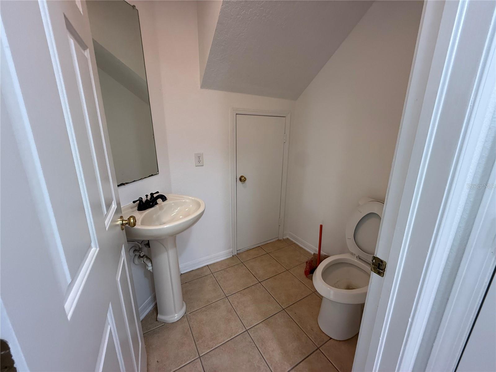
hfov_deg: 102.1
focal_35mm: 14
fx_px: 201
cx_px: 248
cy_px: 186
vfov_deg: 85.7
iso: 200
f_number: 2.2
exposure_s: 1/60
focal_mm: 2.22
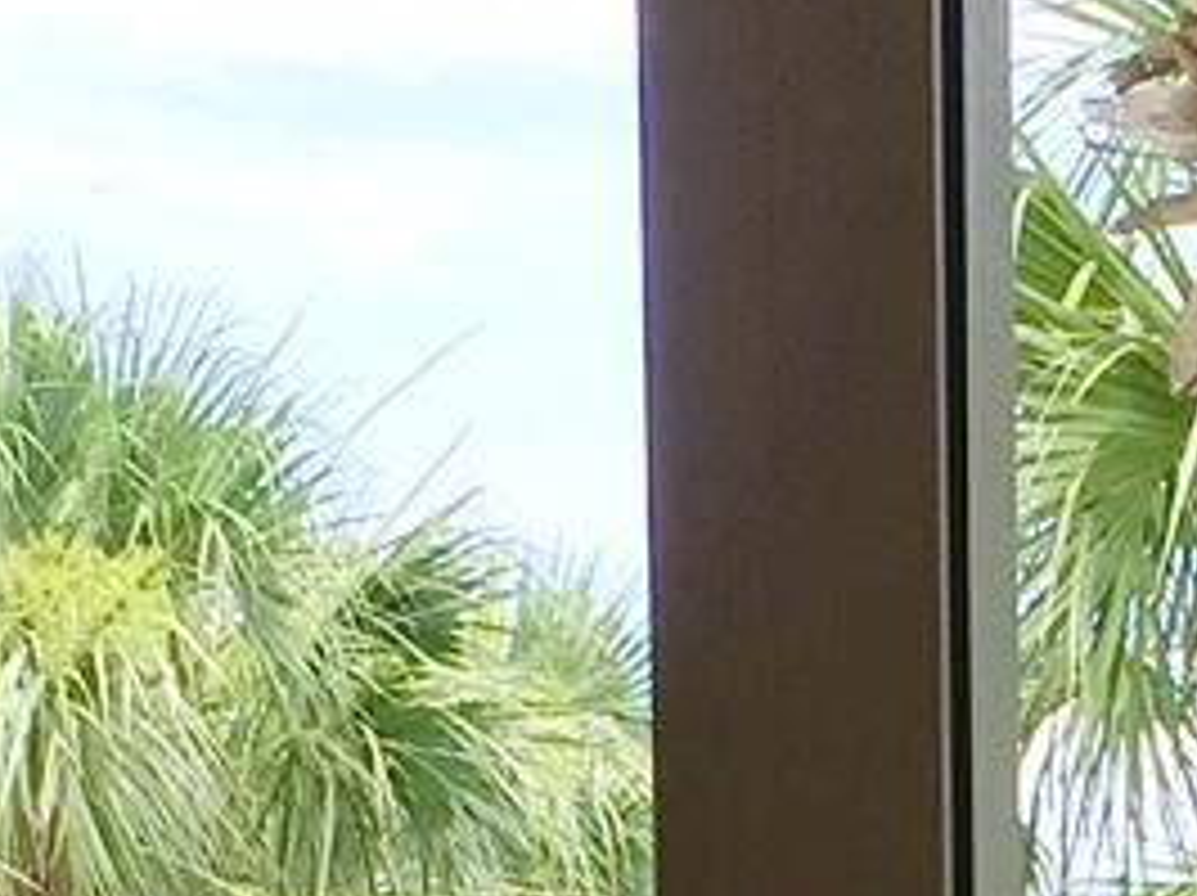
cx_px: 1098
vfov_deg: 7.8
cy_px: 2049
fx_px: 6150
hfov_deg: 11.0
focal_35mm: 178
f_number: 2.2
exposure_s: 1/321
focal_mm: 4.15
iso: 32
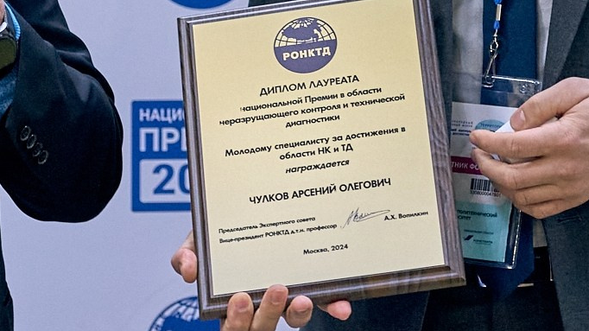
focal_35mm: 185
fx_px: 2881
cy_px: -9
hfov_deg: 11.6
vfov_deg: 6.5
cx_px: 165
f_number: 3.5
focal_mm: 46.9
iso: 800
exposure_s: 1/160
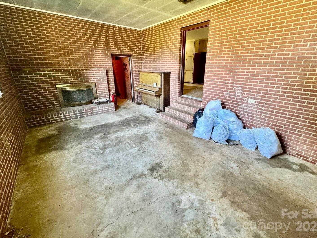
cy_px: 112
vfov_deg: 81.7
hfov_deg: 98.1
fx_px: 137
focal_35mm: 15
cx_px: 166
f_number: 2.2
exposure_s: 1/60
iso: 400
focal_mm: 2.22
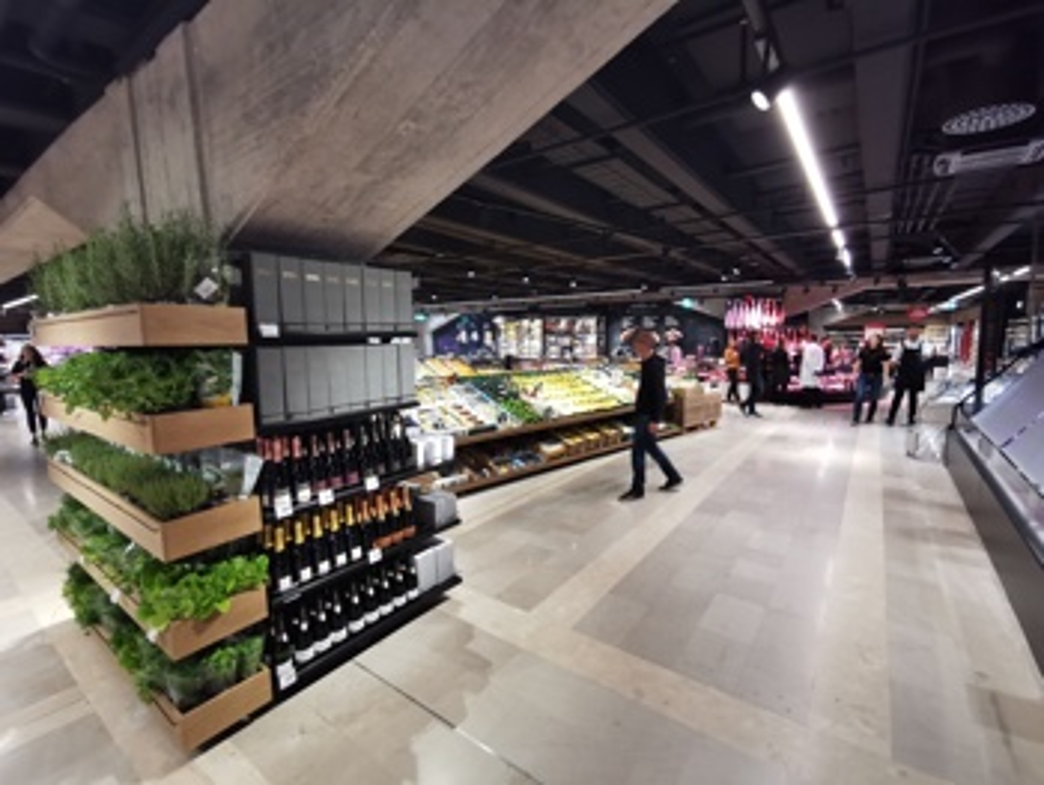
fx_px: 483
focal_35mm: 16
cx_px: 522
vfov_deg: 78.2
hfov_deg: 94.5
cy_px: 392
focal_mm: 2.35
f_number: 2.2
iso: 160
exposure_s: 1/33.3
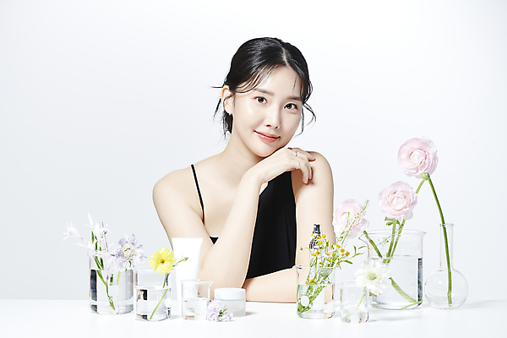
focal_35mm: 105
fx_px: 1479
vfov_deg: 13.0
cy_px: 169
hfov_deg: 19.5
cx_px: 254
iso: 64
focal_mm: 105
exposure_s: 1/125
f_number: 13
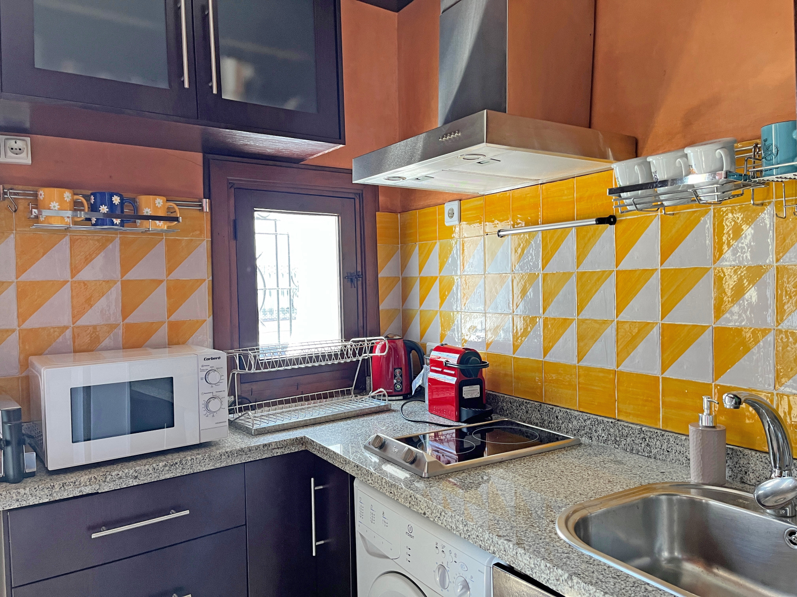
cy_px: 298
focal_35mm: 26
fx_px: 599
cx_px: 398
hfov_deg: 67.3
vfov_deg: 53.1
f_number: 1.6
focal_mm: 5.1
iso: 125
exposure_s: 1/86
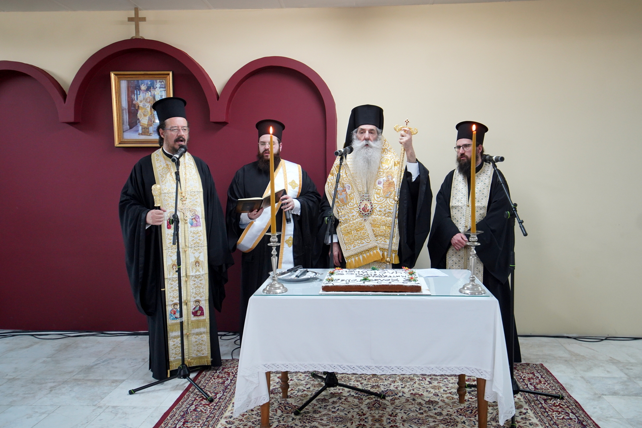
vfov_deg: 43.6
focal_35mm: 30
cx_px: 321
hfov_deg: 61.9
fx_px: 535
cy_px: 214
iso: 1600
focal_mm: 30
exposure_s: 1/160
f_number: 3.2
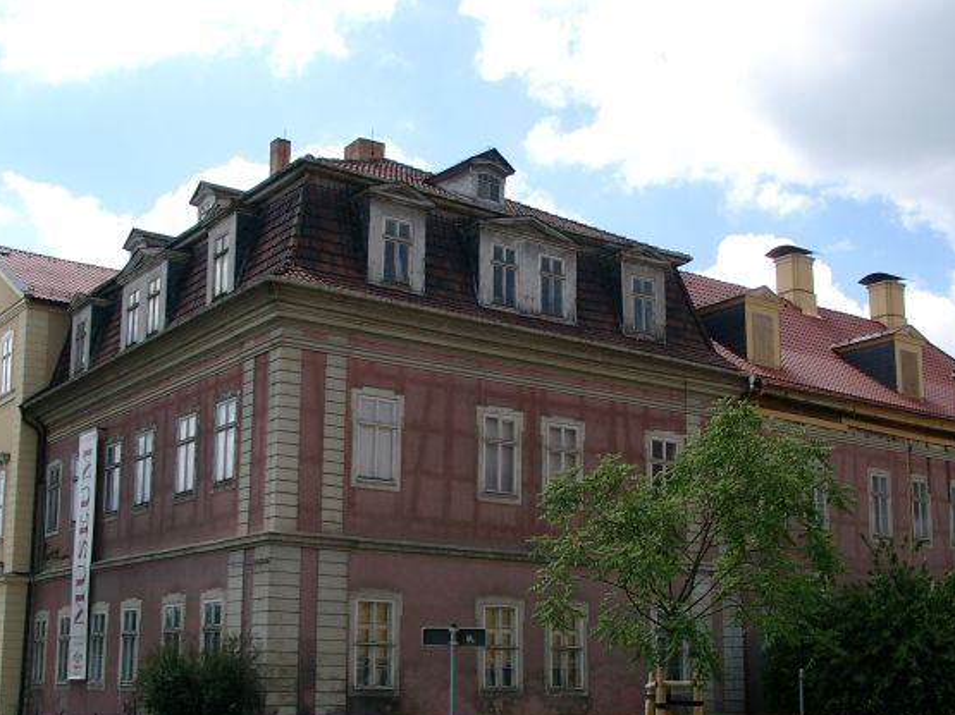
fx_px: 1352
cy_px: 402
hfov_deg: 38.9
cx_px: 475
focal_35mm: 49
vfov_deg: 29.6
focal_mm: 7.13
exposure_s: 1/621
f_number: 4
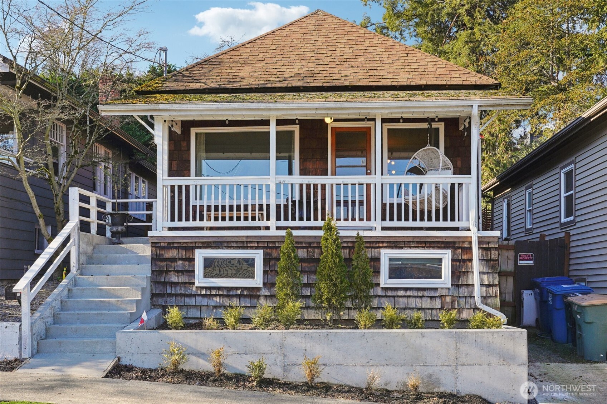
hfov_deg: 46.4
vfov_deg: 31.9
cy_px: 202
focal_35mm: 42
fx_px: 708
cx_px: 304
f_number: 8
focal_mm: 28
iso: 160
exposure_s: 1/125
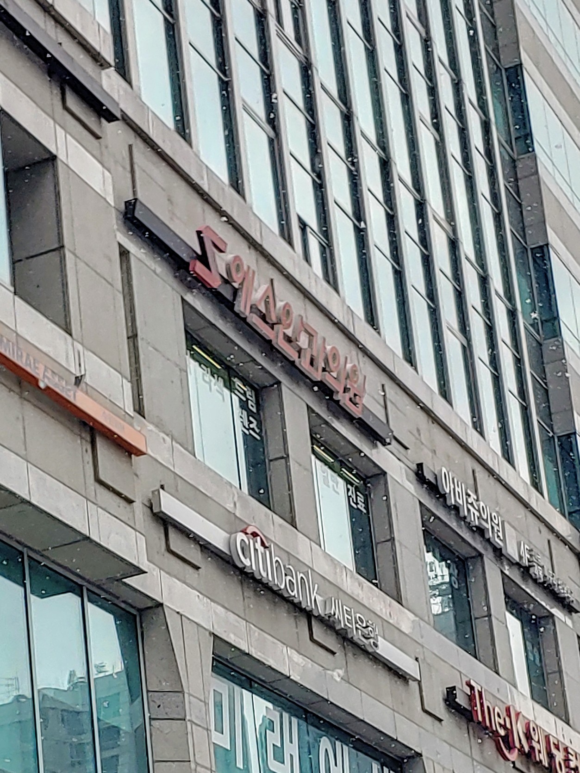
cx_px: 290
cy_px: 386
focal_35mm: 40
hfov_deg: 36.0
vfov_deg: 46.8
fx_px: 894
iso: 50
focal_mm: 4.23
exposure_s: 1/1613
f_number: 1.5
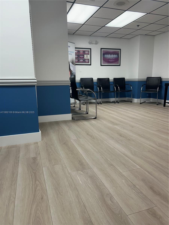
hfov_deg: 53.1
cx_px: 84
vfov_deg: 67.3
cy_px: 112
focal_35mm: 26
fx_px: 169
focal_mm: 5.7
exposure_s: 1/120
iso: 80
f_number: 1.5
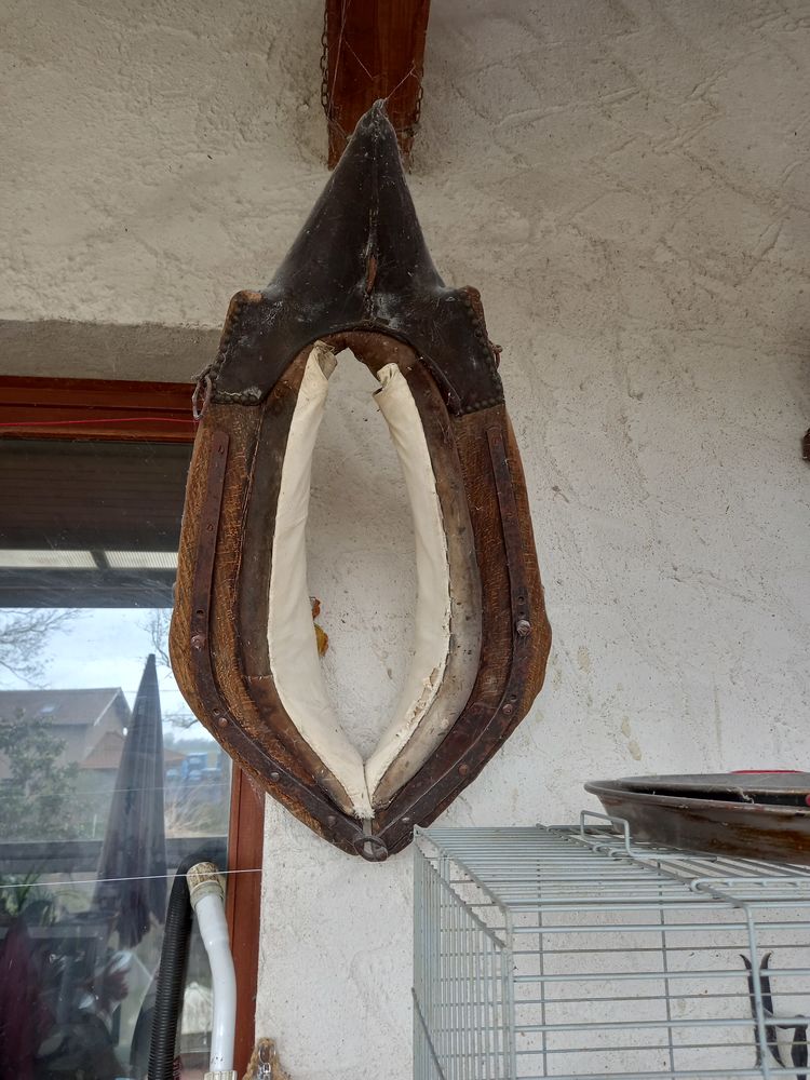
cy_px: 540
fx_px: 780
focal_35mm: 25
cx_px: 405
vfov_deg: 69.4
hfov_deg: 54.9
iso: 50
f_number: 2
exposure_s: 1/50
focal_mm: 4.6
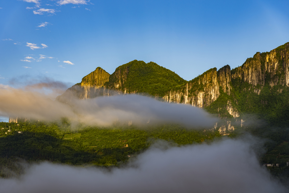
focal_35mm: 82
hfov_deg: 24.8
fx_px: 658
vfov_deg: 16.7
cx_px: 144
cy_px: 96
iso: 100
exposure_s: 1/90
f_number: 6.7
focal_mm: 82
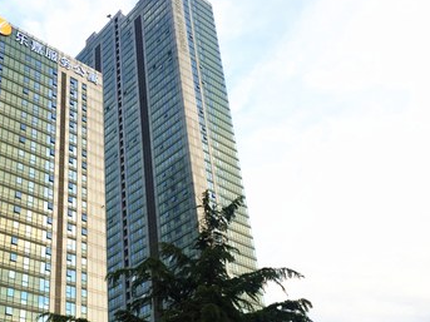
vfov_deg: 32.7
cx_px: 147
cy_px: 205
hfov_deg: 42.4
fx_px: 546
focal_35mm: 44
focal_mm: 4.15
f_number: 2.2
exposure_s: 1/120
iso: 32
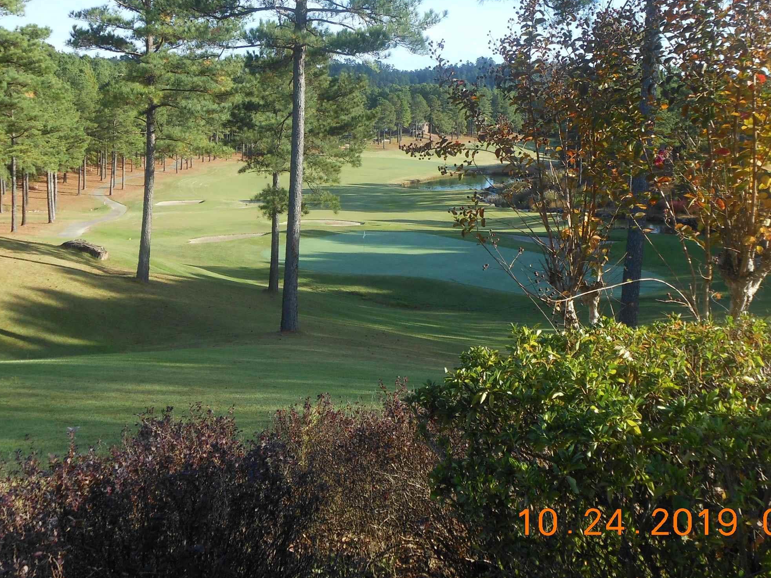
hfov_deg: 47.8
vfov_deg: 36.1
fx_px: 869
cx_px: 351
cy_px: 157
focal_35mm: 39
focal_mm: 4.5
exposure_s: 1/320
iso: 80
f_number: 3.2
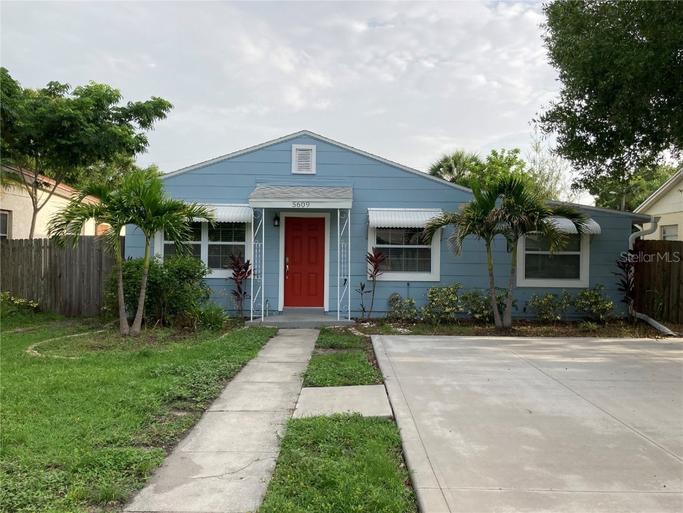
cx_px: 342
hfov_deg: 63.4
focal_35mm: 28
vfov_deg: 49.7
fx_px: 552
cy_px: 256
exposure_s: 1/941
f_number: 1.8
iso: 20
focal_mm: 3.99
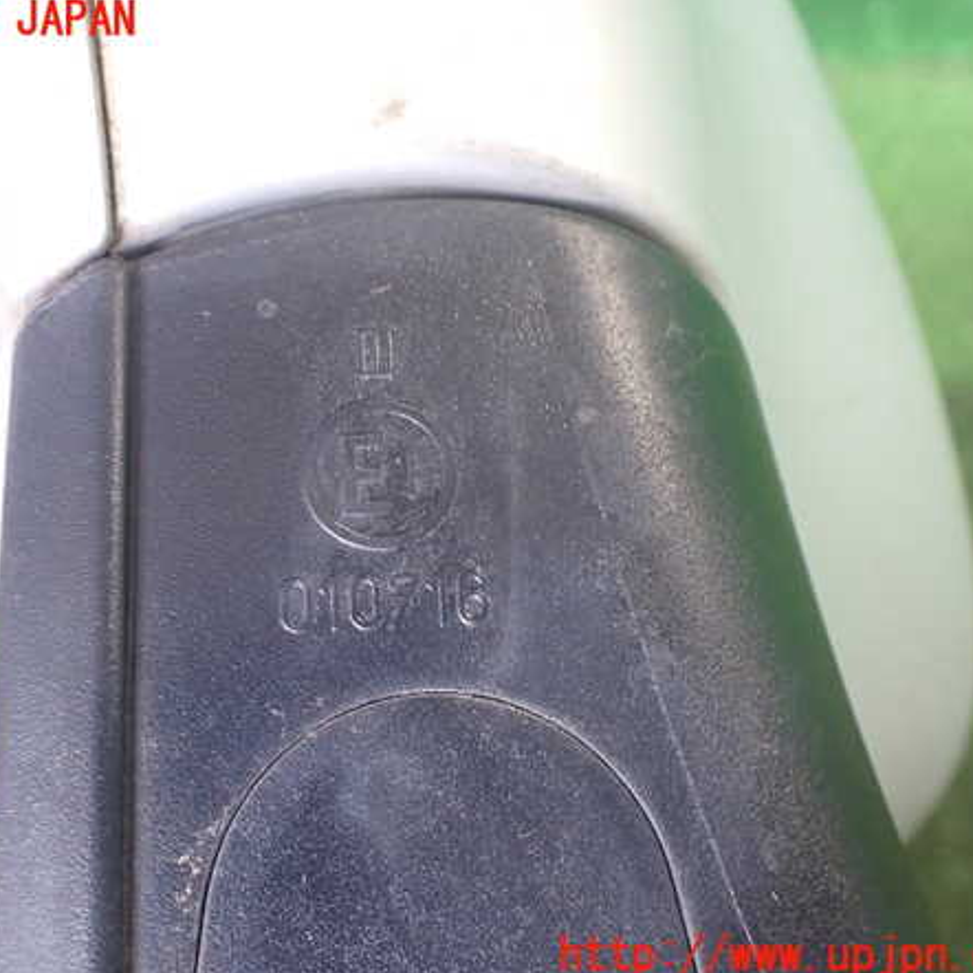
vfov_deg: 46.0
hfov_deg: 45.8
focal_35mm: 36
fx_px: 1145
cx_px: 396
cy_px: 489
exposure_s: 1/80
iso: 800
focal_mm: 5.4
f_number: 2.3
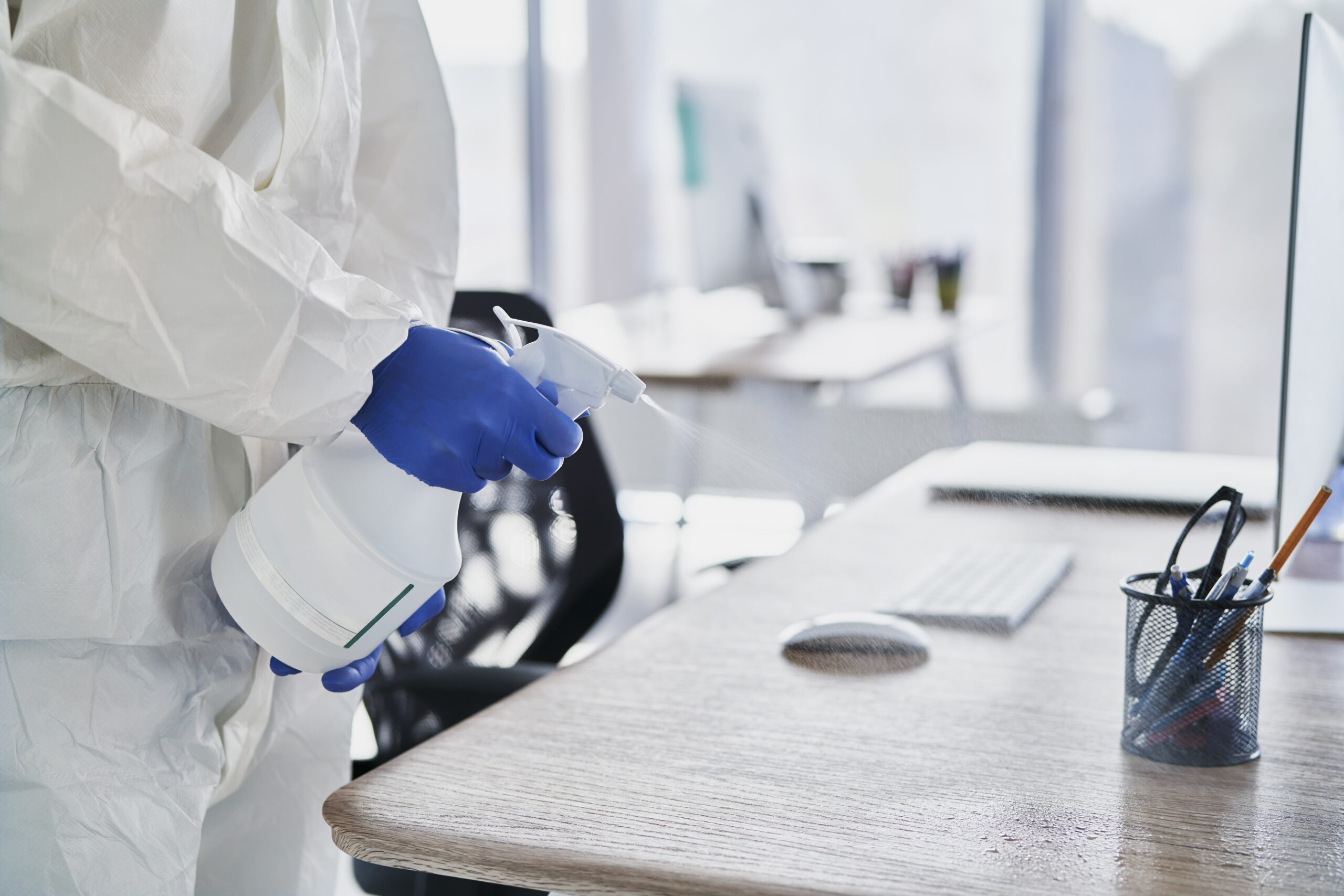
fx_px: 1867
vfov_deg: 27.0
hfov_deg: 39.6
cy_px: 448
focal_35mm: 50
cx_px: 672
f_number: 2.2
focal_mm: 50
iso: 200
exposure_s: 1/100
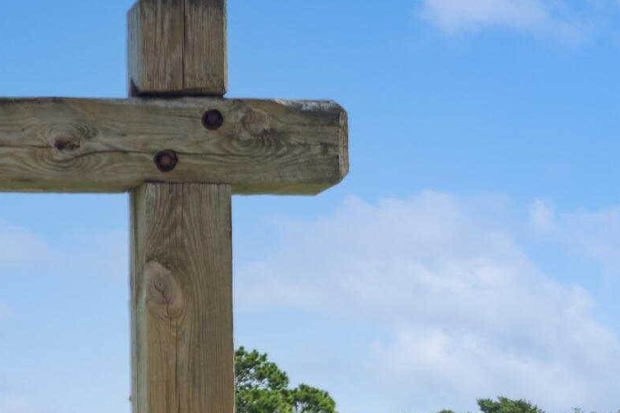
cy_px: 697
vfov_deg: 9.5
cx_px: -416
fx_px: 2394
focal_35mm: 139
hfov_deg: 13.5
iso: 100
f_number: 2.8
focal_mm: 36
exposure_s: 1/1600
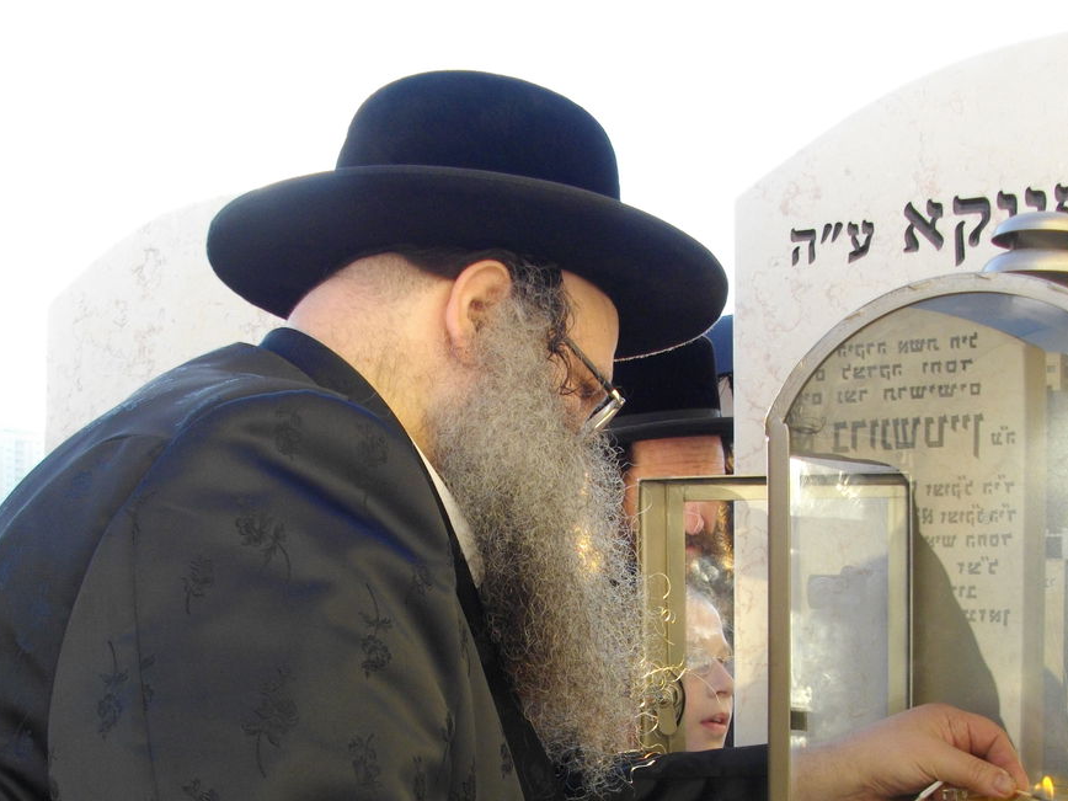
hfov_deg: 38.2
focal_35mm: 50
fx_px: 1543
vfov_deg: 28.5
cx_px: 520
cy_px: 640
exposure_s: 1/320
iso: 100
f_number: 2.9
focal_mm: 5.7
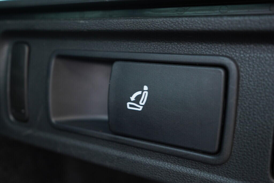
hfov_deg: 53.1
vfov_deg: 36.9
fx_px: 274
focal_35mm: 36
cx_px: 137
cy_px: 92
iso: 500
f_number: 2.8
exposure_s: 1/40
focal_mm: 24
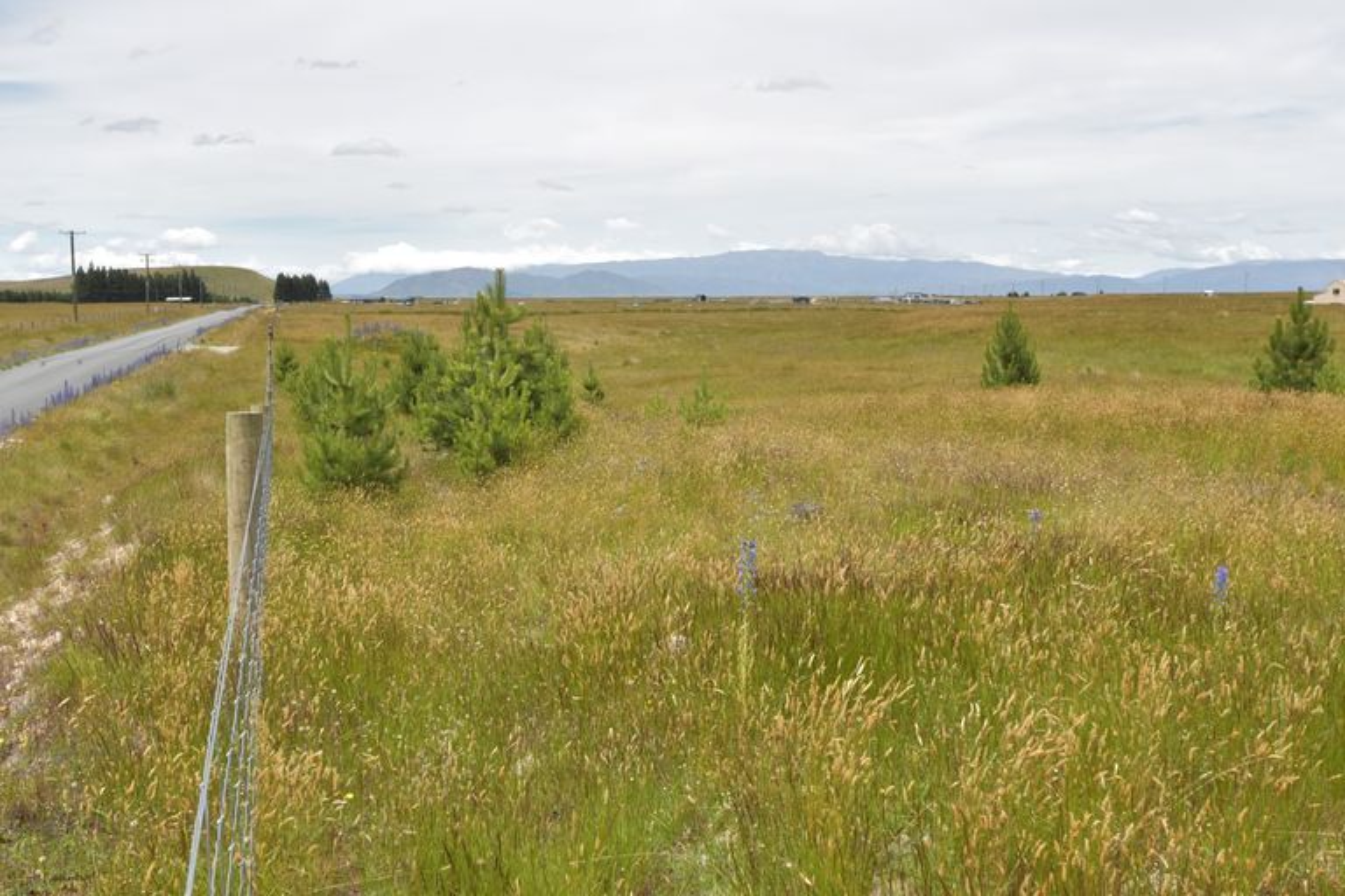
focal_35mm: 36
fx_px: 1345
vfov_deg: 36.9
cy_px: 448
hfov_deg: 53.1
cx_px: 672
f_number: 10
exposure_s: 1/200
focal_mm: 24
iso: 100
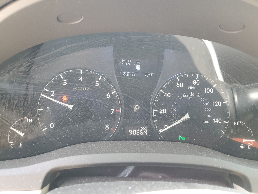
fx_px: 194
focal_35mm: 26
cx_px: 129
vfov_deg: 53.1
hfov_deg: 67.3
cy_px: 97
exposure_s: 1/60.2
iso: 97
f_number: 1.5
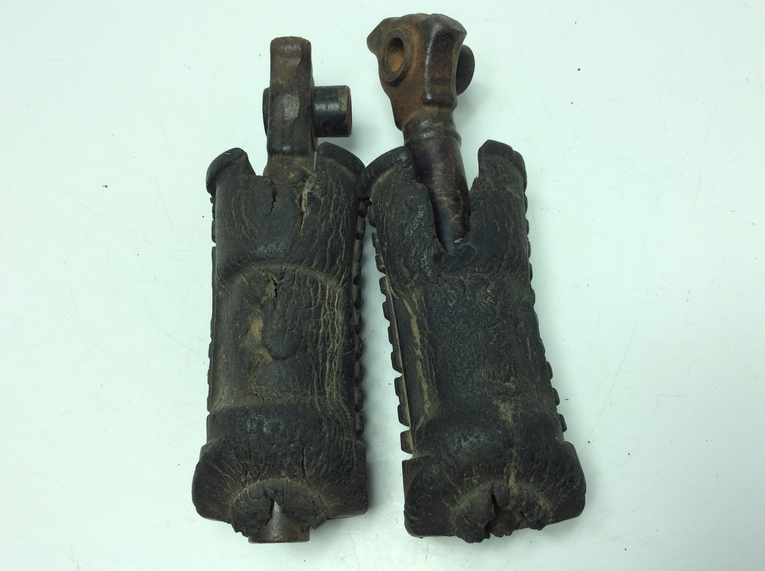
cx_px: 382
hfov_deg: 56.9
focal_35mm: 32
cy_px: 286
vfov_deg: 44.1
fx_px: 706
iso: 32
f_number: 2.4
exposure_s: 1/357
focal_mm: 3.3
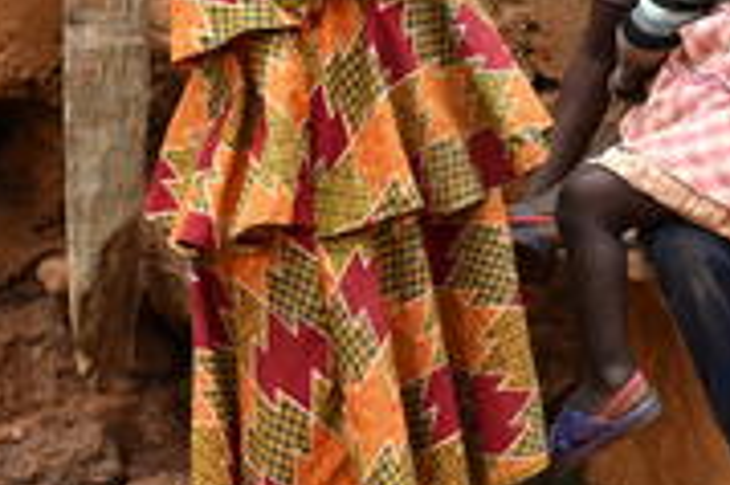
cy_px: -165
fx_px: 3262
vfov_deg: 8.4
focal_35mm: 161
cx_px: 1476
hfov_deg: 11.5
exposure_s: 1/640
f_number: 4
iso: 160
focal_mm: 36
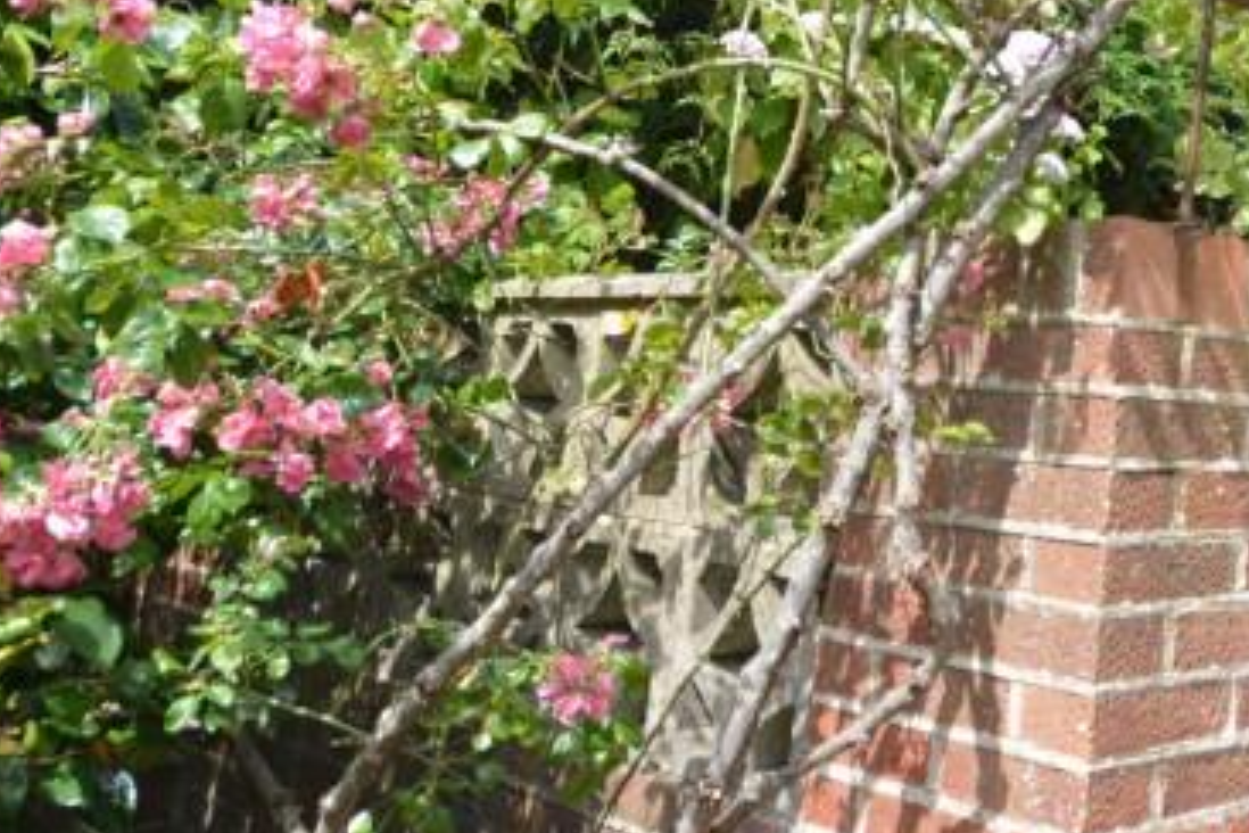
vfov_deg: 31.1
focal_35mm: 42
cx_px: 1201
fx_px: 1457
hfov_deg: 41.4
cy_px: 171
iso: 400
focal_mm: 10
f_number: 8
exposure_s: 1/320
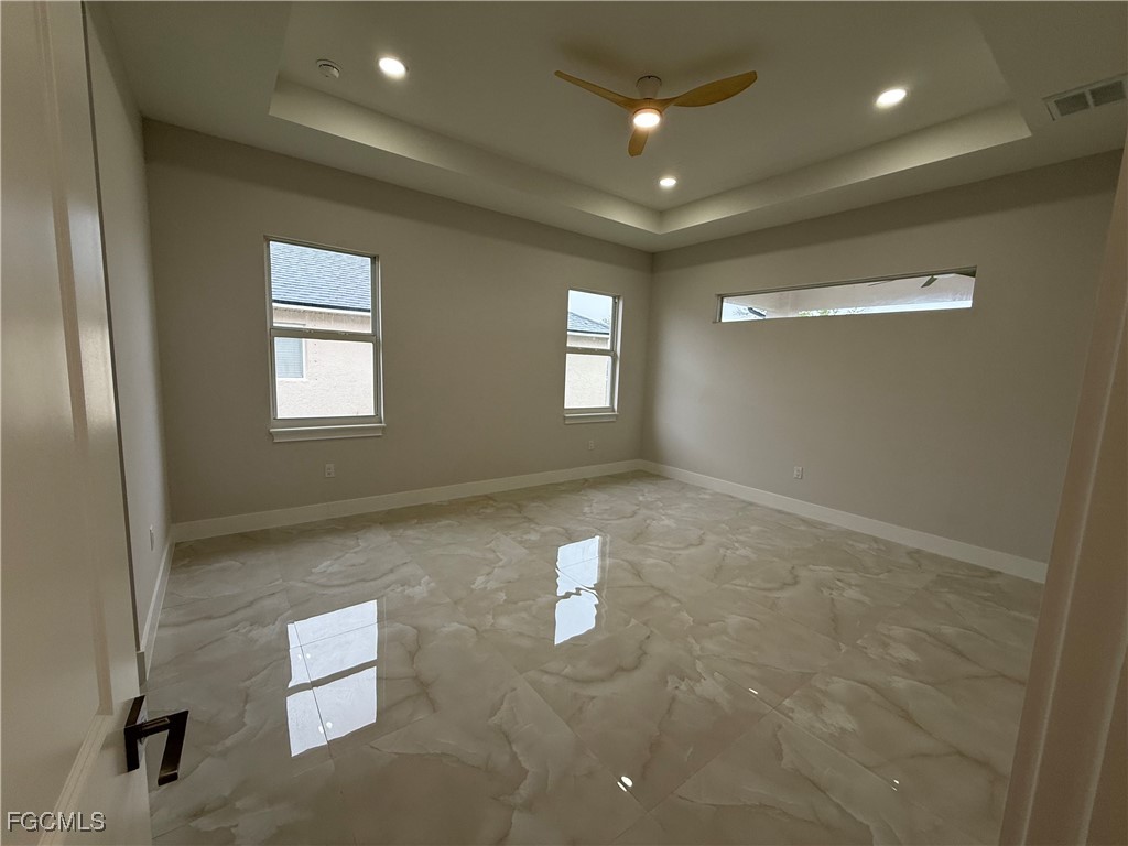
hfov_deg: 102.1
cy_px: 423
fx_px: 456
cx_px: 564
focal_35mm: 14
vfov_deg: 85.7
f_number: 2.2
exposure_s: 1/120
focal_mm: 2.22
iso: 80
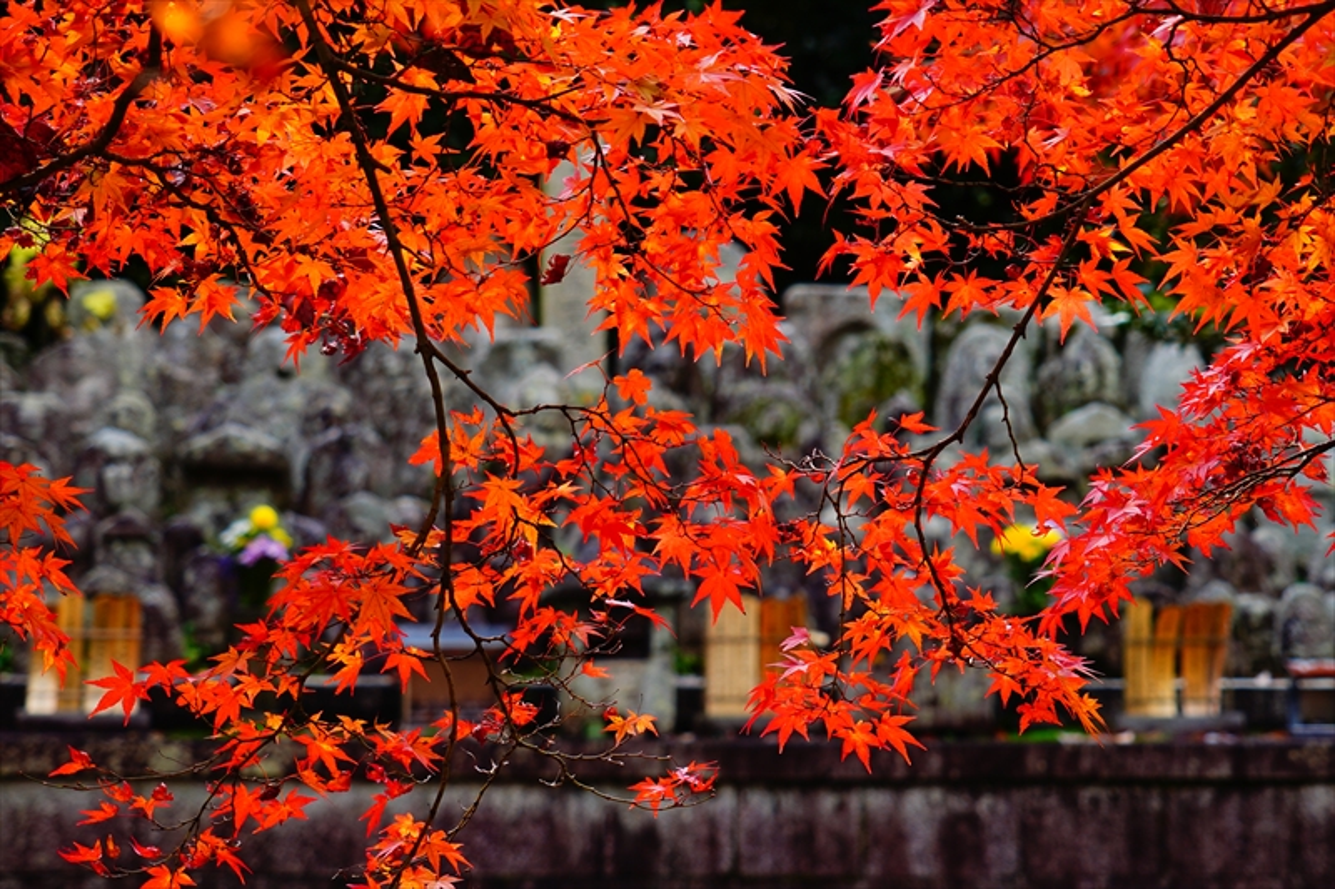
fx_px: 4041
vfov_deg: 12.6
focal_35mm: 109
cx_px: 668
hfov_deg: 18.8
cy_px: 444
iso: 125
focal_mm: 73
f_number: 5.6
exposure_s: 1/125
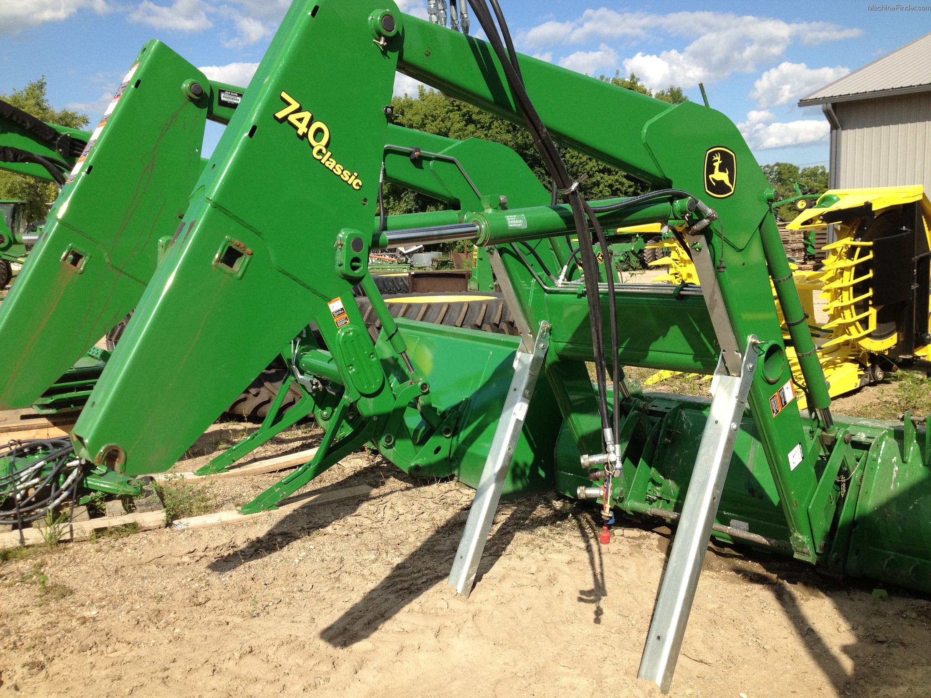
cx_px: 466
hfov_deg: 52.6
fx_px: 941
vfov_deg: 40.7
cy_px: 349
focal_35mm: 35
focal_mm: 4.28
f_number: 2.4
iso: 50
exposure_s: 1/1453
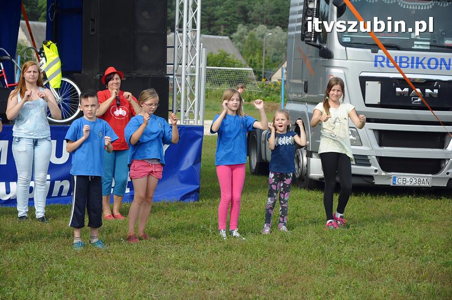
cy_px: 150
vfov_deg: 13.0
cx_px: 226
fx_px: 1317
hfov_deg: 19.5
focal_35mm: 105
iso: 400
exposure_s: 1/1000
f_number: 6.3
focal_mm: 70
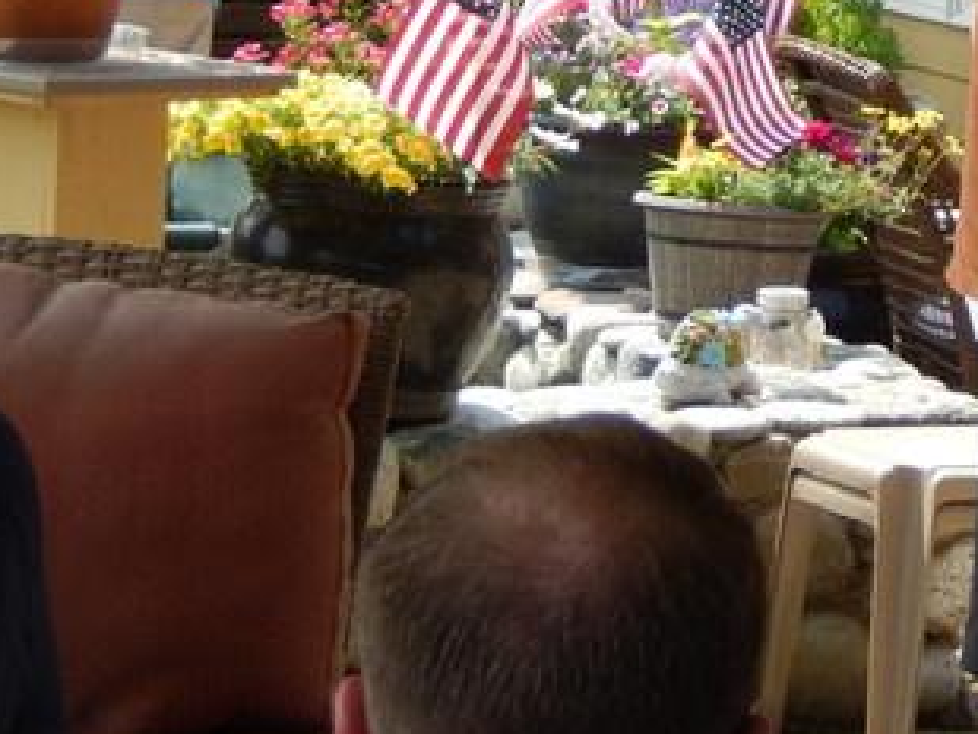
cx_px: 931
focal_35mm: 218
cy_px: -114
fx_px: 6162
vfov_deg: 6.8
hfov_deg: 9.0
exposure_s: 1/200
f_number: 5.1
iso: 125
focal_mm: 15.2
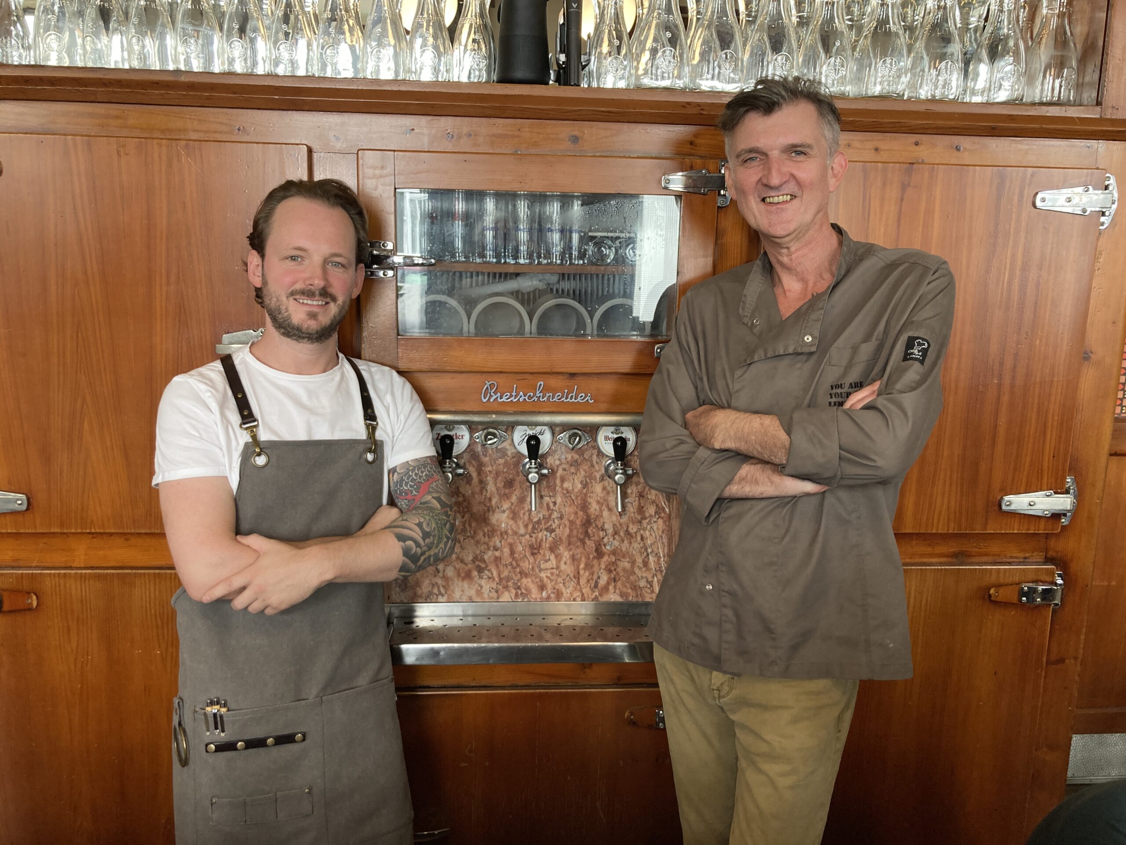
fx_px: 911
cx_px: 563
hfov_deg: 63.4
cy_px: 422
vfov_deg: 49.7
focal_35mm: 28
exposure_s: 1/63
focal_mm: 3.99
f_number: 1.8
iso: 80
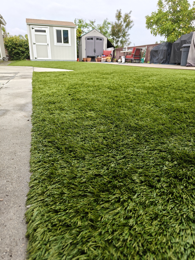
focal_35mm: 24
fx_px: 180
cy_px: 130
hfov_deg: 56.8
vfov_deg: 71.6
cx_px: 98
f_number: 1.8
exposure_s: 1/342
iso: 80
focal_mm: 5.59
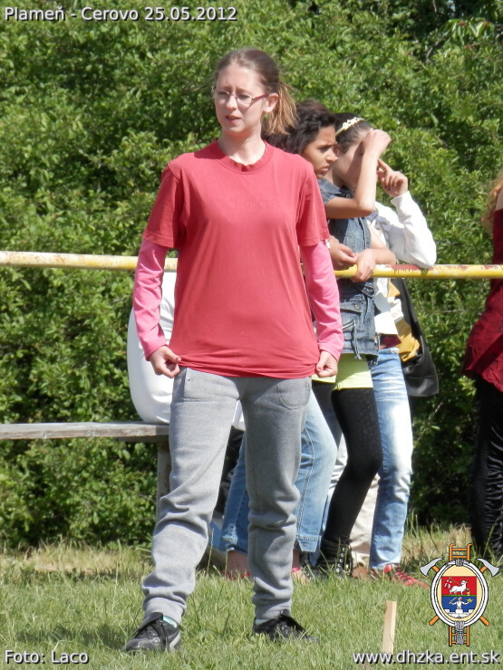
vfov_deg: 6.0
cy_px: 335
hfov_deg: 4.5
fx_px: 6432
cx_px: 252
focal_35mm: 332
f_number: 6.7
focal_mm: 59.3
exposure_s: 1/200
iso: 80
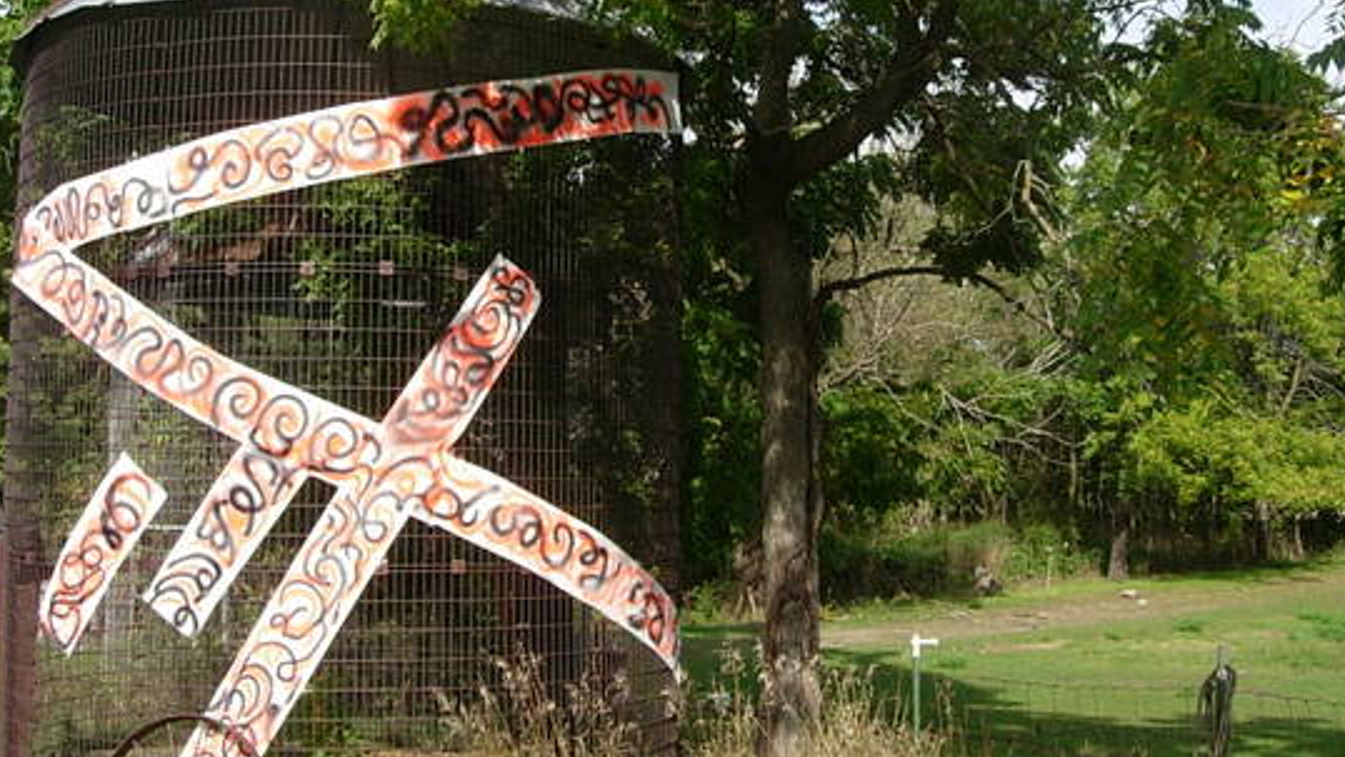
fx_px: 1784
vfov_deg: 23.9
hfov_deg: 41.3
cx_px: 705
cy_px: 290
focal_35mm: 50
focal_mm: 7.8
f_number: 4.8
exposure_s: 1/443
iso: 79
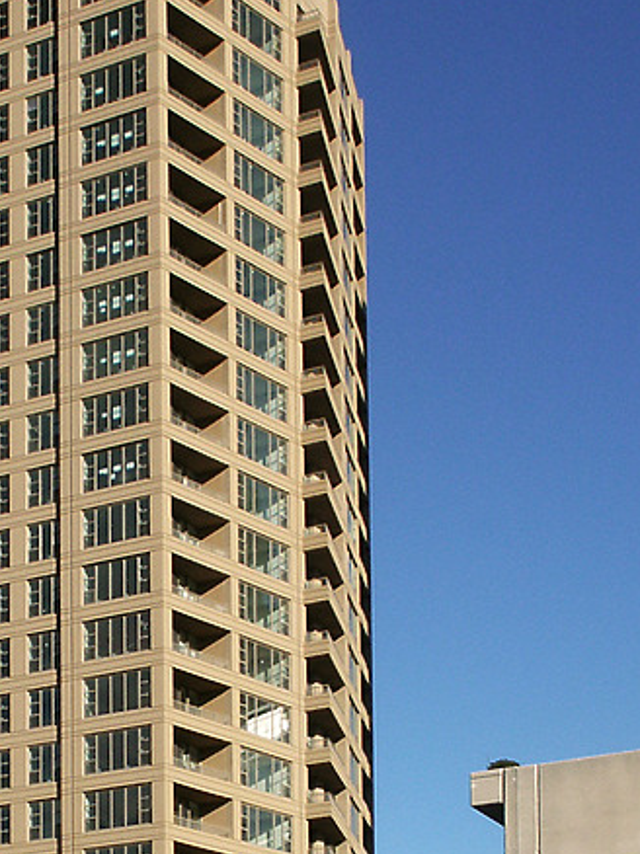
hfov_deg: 19.4
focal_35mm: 74
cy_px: 589
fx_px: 1826
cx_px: 20
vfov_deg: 26.2
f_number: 6.7
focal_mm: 7.62
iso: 64
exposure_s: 1/350
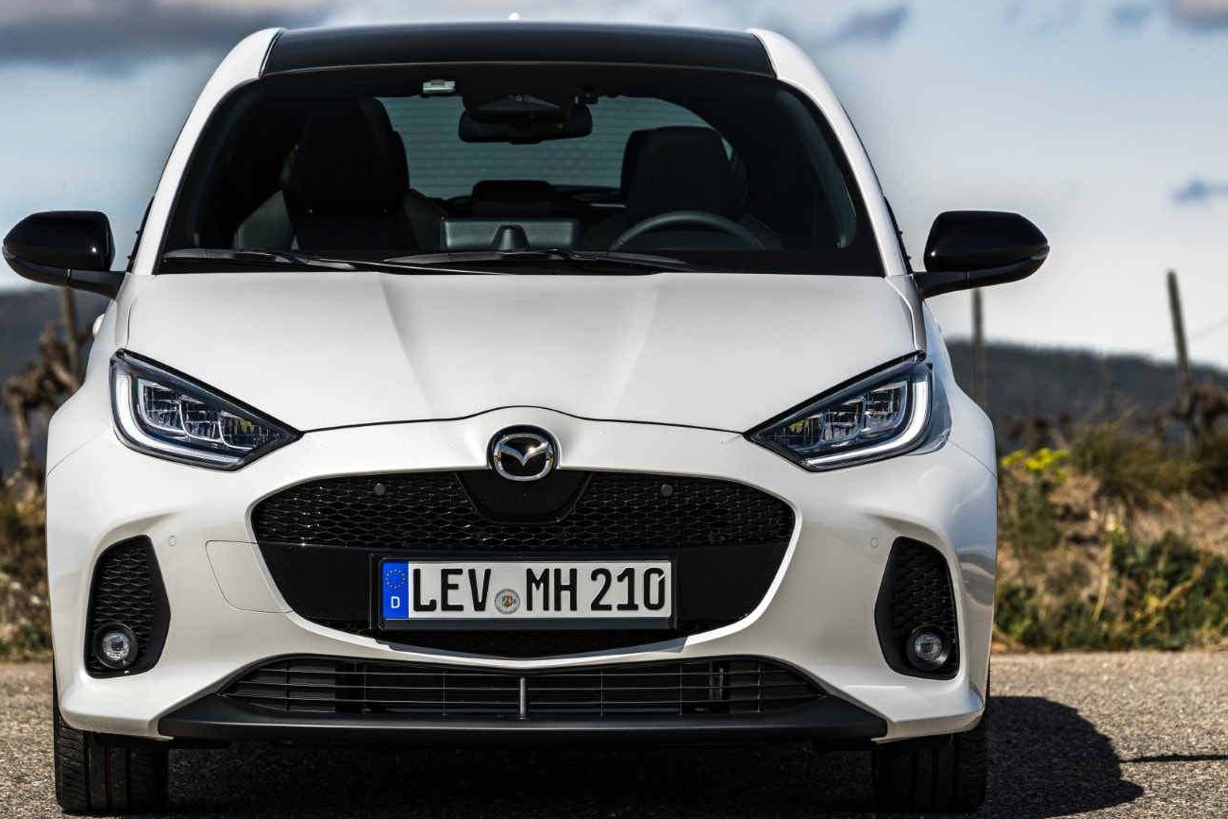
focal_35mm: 249
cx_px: 526
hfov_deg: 8.3
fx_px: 8492
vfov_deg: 5.5
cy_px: 392
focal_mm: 200
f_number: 6.3
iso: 100
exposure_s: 1/640
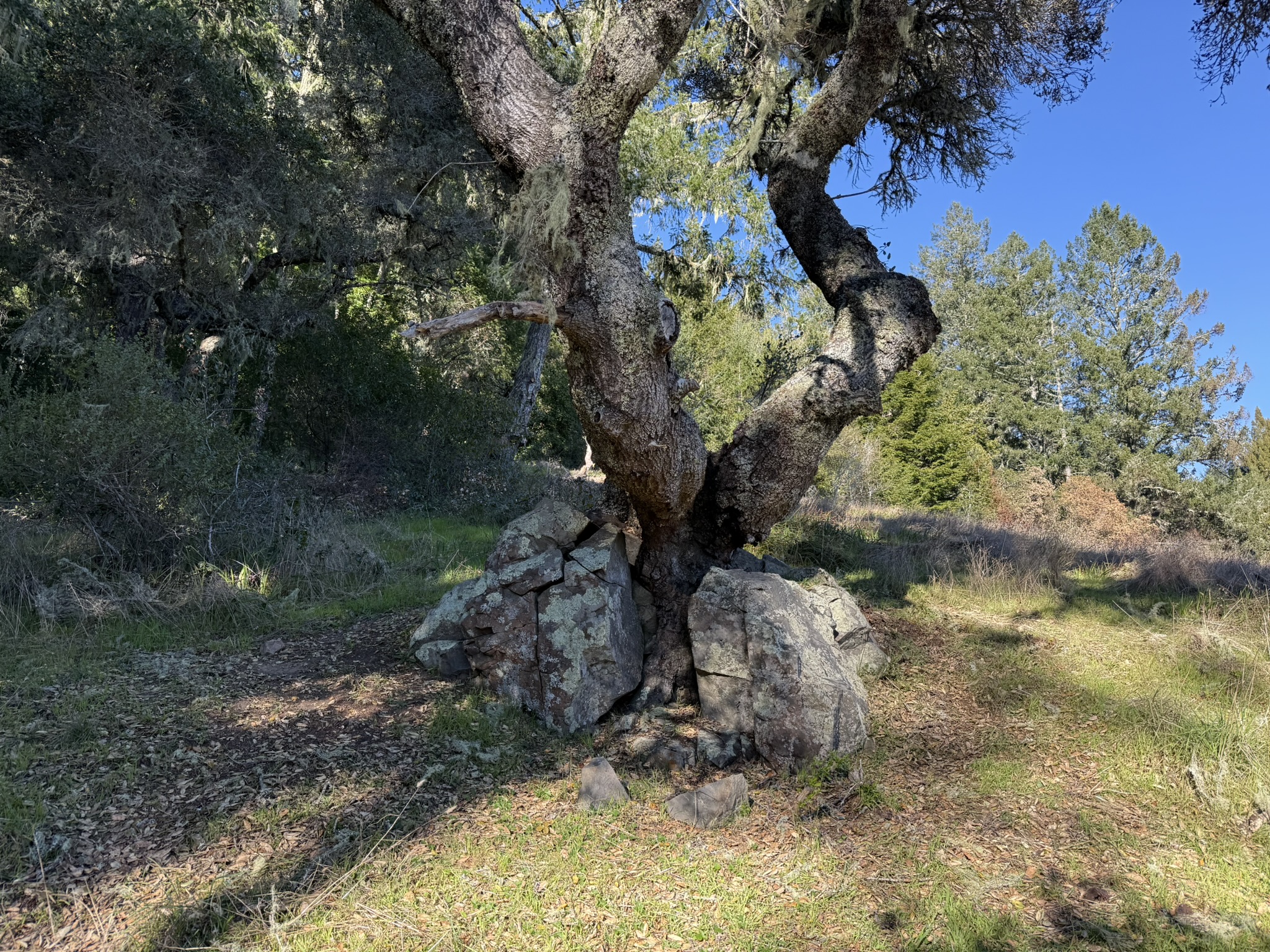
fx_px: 881
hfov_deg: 71.6
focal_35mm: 24
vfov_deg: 56.8
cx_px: 635
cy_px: 476
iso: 80
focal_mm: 6.76
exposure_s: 1/840
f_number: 1.78
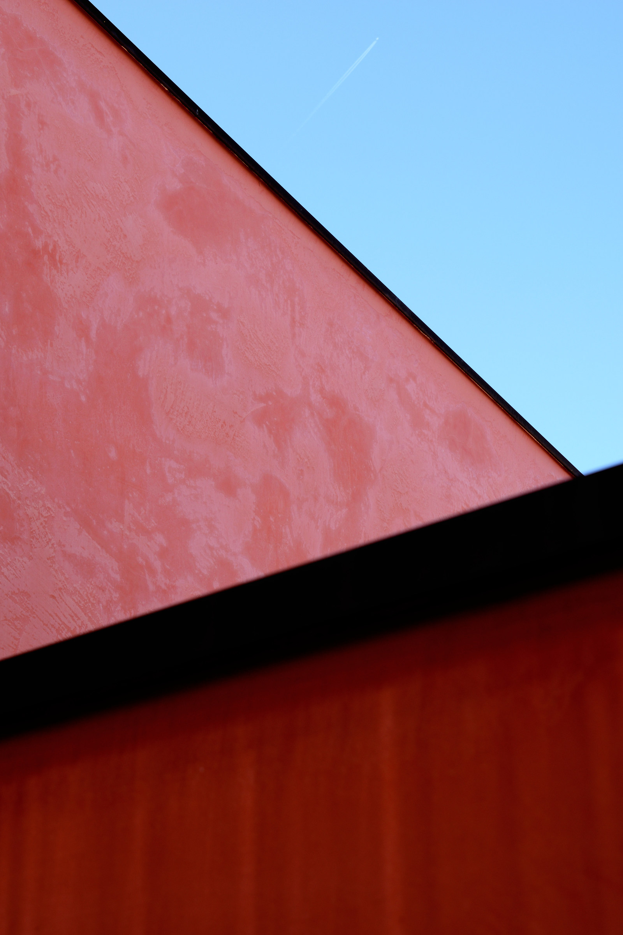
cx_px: 312
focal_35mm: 68
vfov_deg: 29.9
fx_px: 1752
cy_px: 468
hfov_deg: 20.2
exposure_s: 1/100
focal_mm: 45
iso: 100
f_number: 11
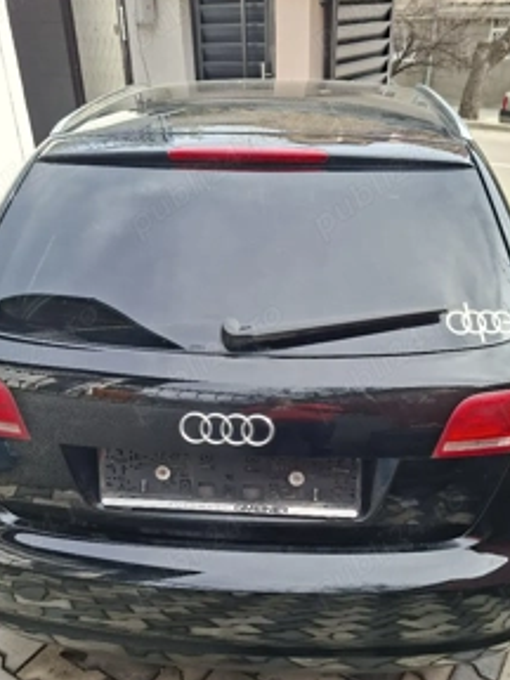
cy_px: 390
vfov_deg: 56.6
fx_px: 629
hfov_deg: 44.2
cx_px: 253
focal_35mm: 32
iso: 50
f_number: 1.8
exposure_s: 1/526
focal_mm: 5.54
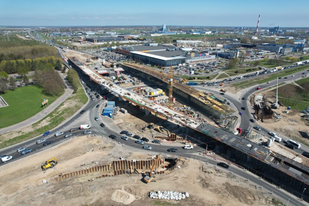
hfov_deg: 78.6
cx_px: 154
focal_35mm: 22
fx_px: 189
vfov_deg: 57.2
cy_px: 103
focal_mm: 8.38
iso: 100
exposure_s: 1/2000
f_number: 2.8
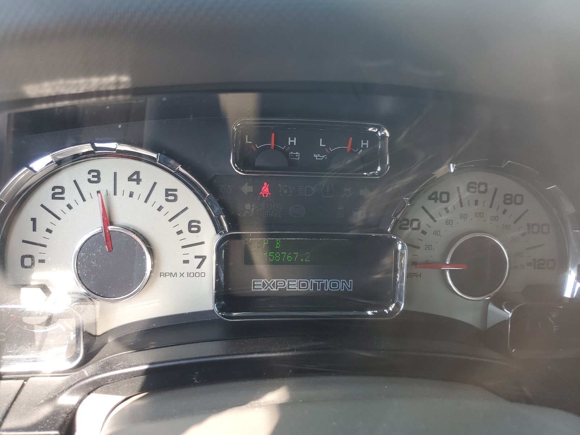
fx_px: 436
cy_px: 218
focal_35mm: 26
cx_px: 290
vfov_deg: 53.1
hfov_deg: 67.3
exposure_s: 1/286
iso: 50
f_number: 1.5
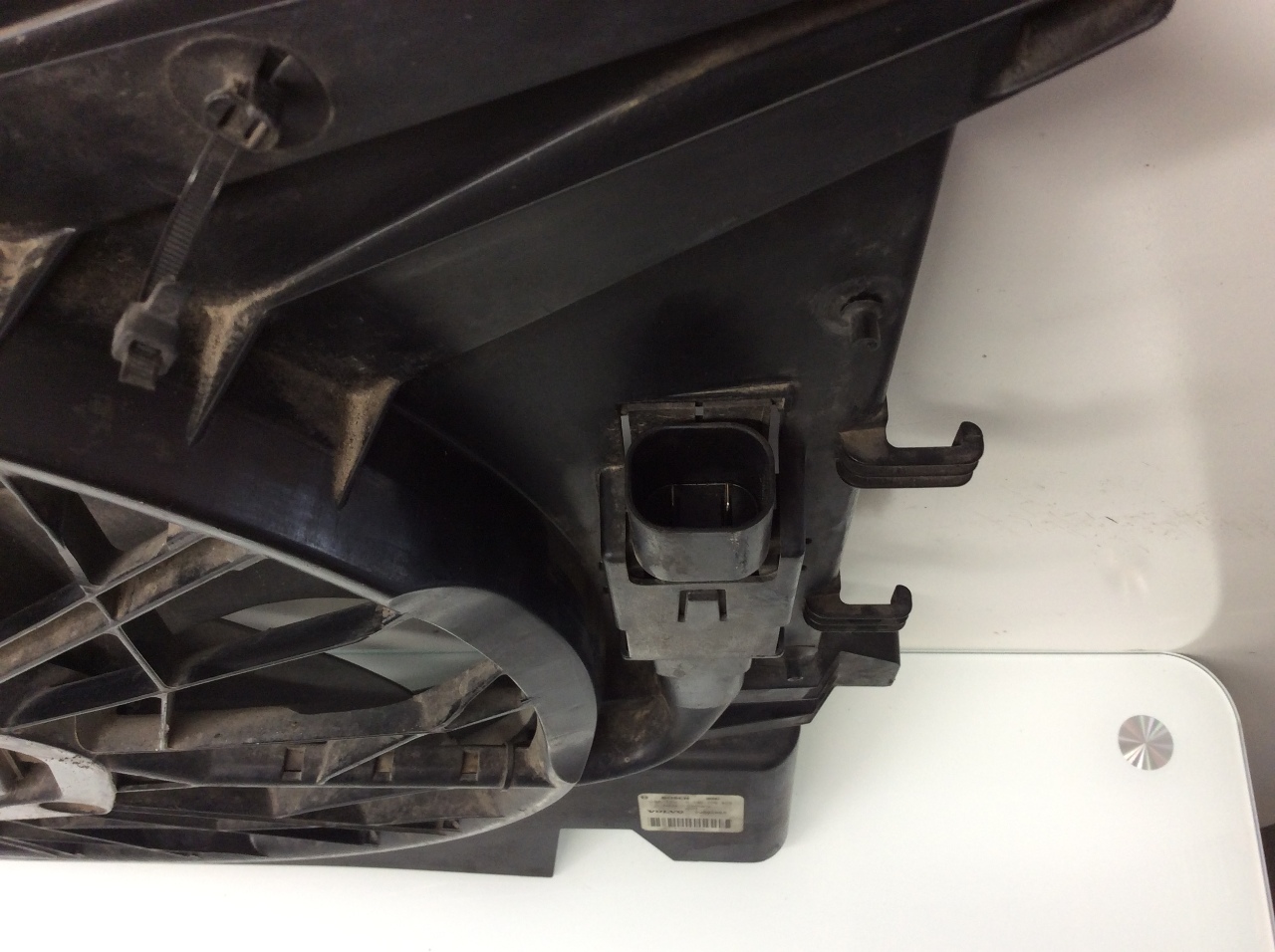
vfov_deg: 44.1
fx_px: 1177
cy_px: 476
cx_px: 638
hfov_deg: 56.9
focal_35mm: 32
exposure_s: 1/24
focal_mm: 3.3
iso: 64
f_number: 2.4
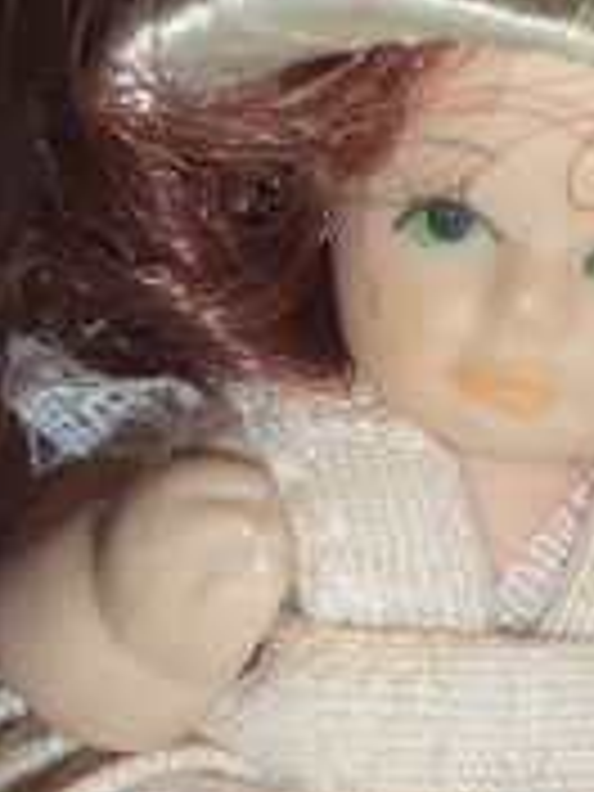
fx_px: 5400
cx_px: 495
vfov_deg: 8.3
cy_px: 788
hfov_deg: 6.3
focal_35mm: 236
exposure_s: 1/60
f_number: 4.8
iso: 160
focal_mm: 11
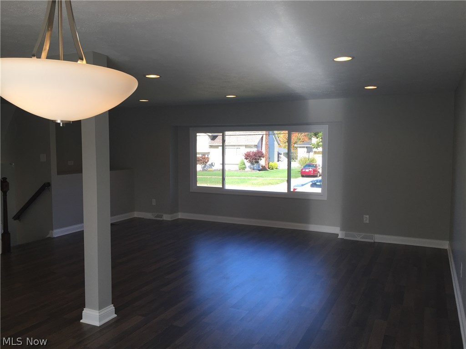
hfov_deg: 61.7
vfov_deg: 48.2
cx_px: 233
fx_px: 390
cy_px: 174
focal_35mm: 29
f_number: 2.2
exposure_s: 1/196
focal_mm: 4.15
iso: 32
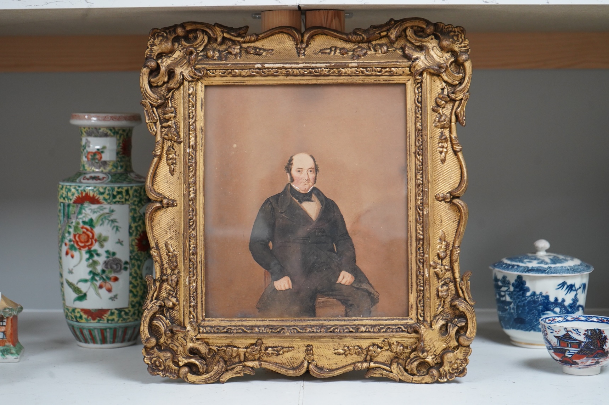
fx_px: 1183
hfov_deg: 28.9
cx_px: 304
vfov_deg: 19.4
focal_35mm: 70
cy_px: 202
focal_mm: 70
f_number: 5.6
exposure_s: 1/125
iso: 2500
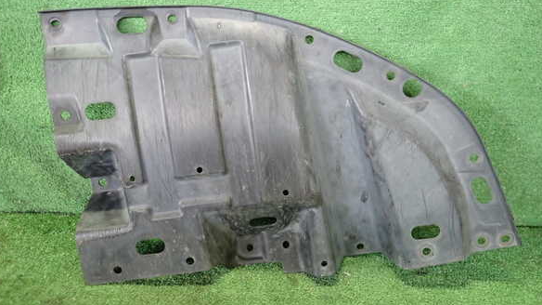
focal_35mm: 28
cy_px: 138
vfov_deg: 41.4
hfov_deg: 67.9
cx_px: 265
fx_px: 402
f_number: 2
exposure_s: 1/30
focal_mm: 4.5
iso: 640
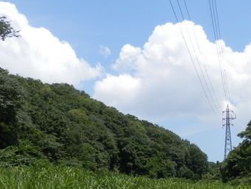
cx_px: 200
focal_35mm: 58
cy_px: 180
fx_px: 421
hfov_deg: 32.3
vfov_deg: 24.3
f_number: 8.7
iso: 80
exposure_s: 1/125
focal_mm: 4.5
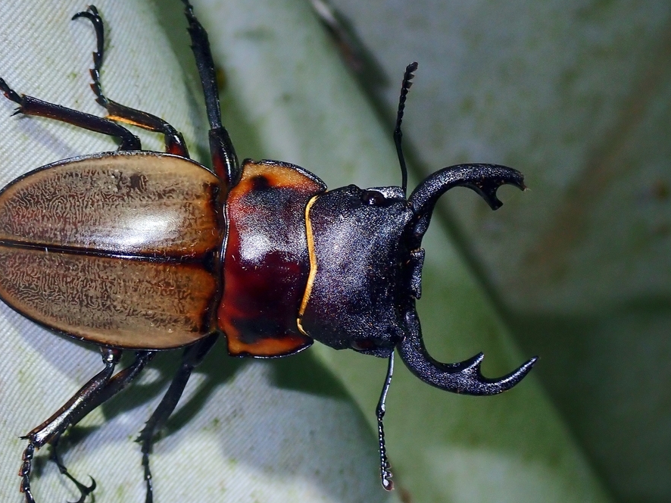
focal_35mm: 121
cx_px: 287
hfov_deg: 16.3
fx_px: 2345
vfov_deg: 12.2
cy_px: 266
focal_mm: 16.79
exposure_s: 1/200
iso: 200
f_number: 6.3
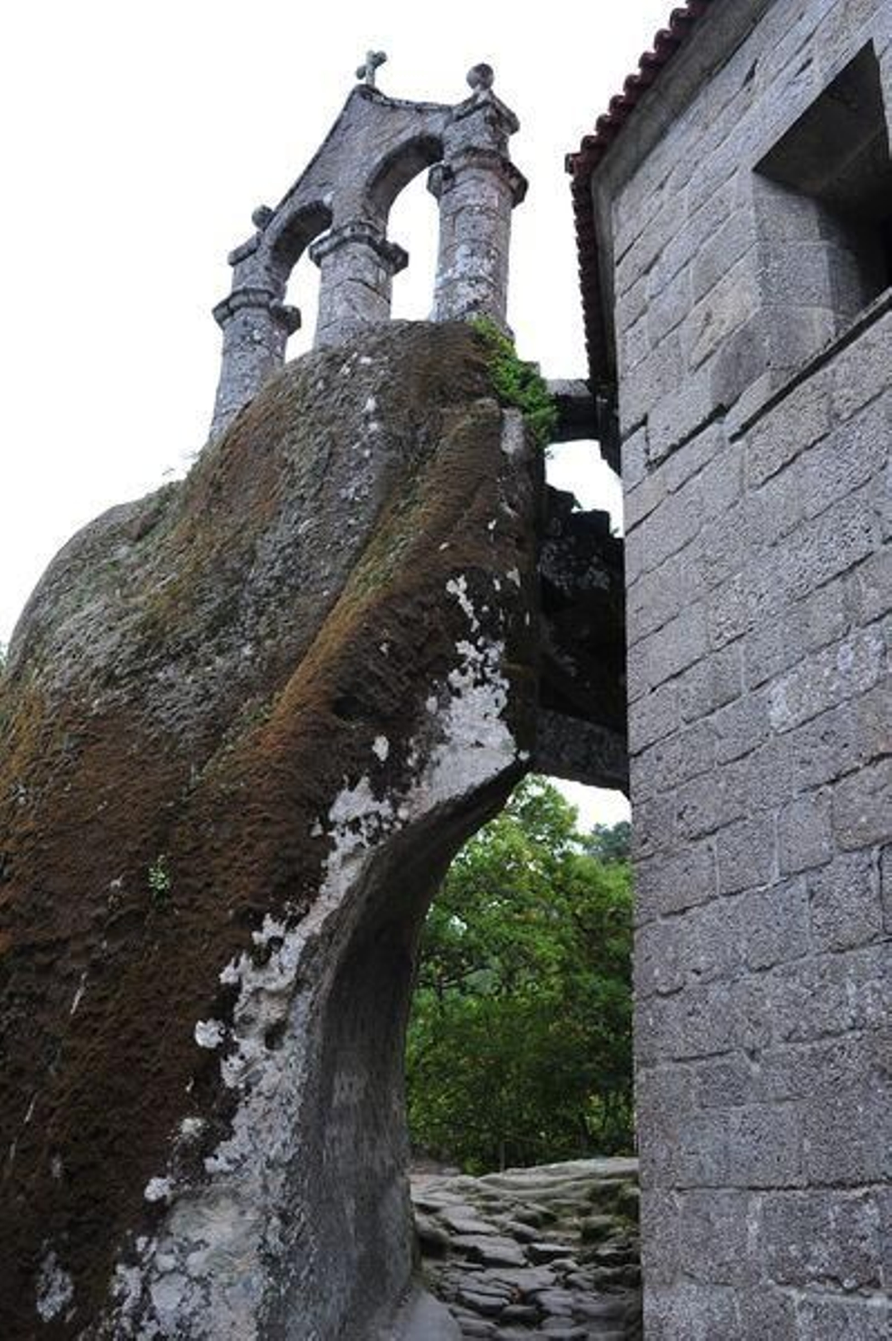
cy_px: 670
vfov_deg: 54.5
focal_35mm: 35
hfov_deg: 37.8
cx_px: 446
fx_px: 1303
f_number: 5.6
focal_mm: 35
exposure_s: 1/125
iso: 400
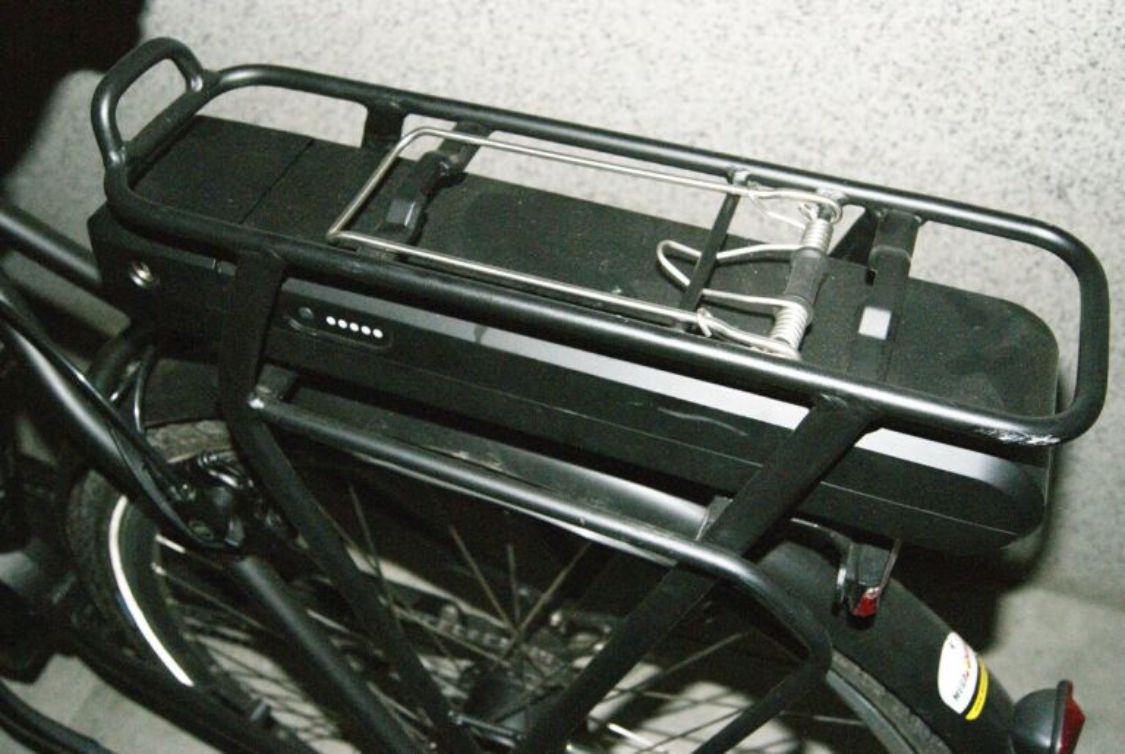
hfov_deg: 53.1
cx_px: 562
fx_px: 1127
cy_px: 377
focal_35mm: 36
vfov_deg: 37.0
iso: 400
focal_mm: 24
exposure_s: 1/60
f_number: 5.6
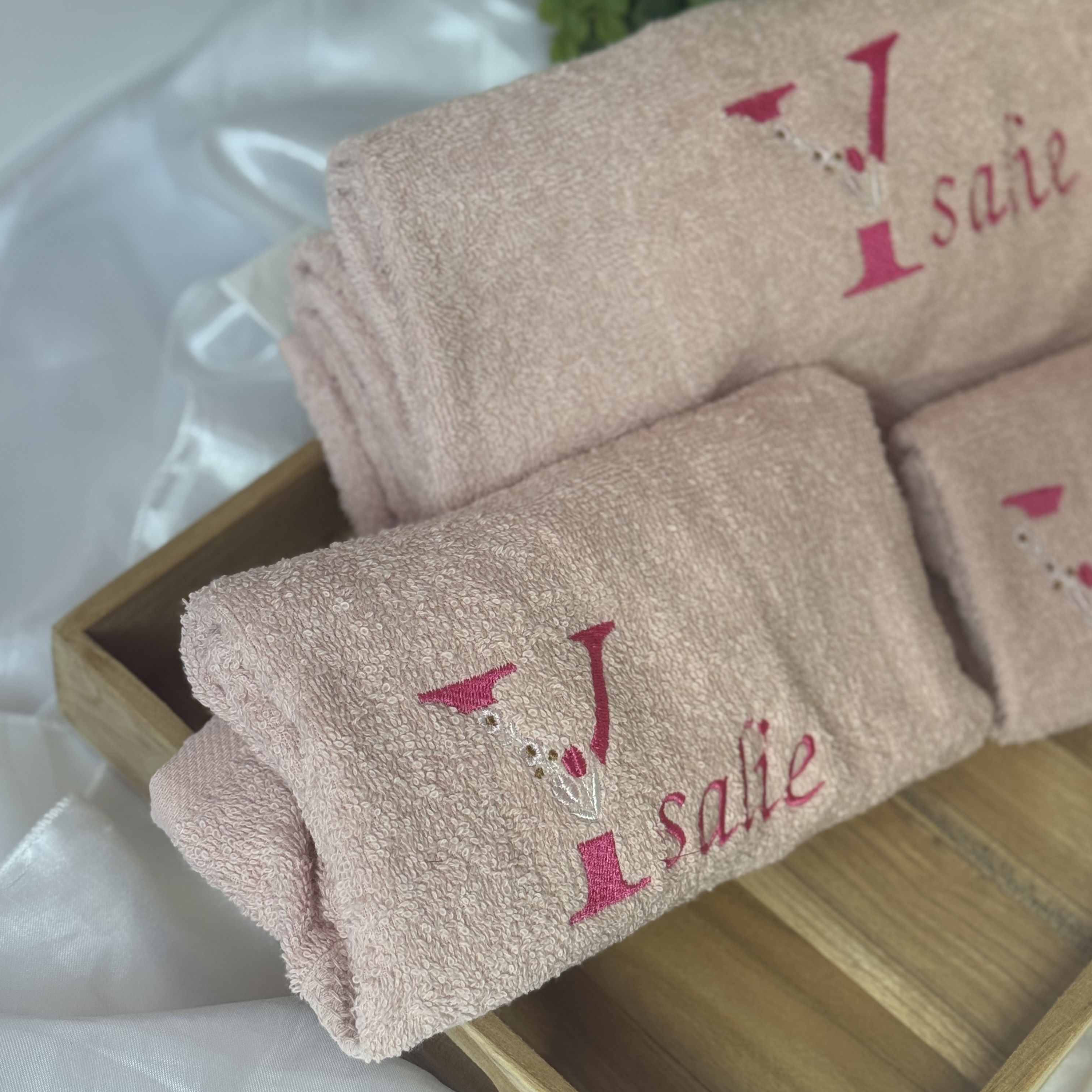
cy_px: 524
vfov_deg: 30.0
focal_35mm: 57
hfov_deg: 30.0
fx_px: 2034
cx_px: 549
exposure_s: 1/169
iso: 100
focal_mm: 6.76
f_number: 1.78
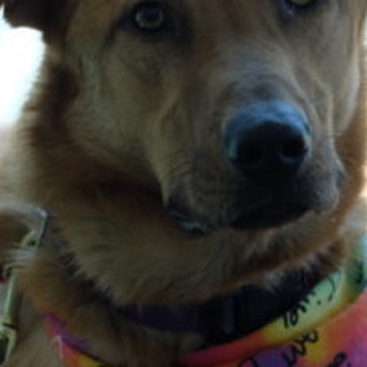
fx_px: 4054
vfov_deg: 5.2
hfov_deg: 5.2
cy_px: 135
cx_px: 182
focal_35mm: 338
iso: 500
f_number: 5.4
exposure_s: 1/90
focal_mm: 90
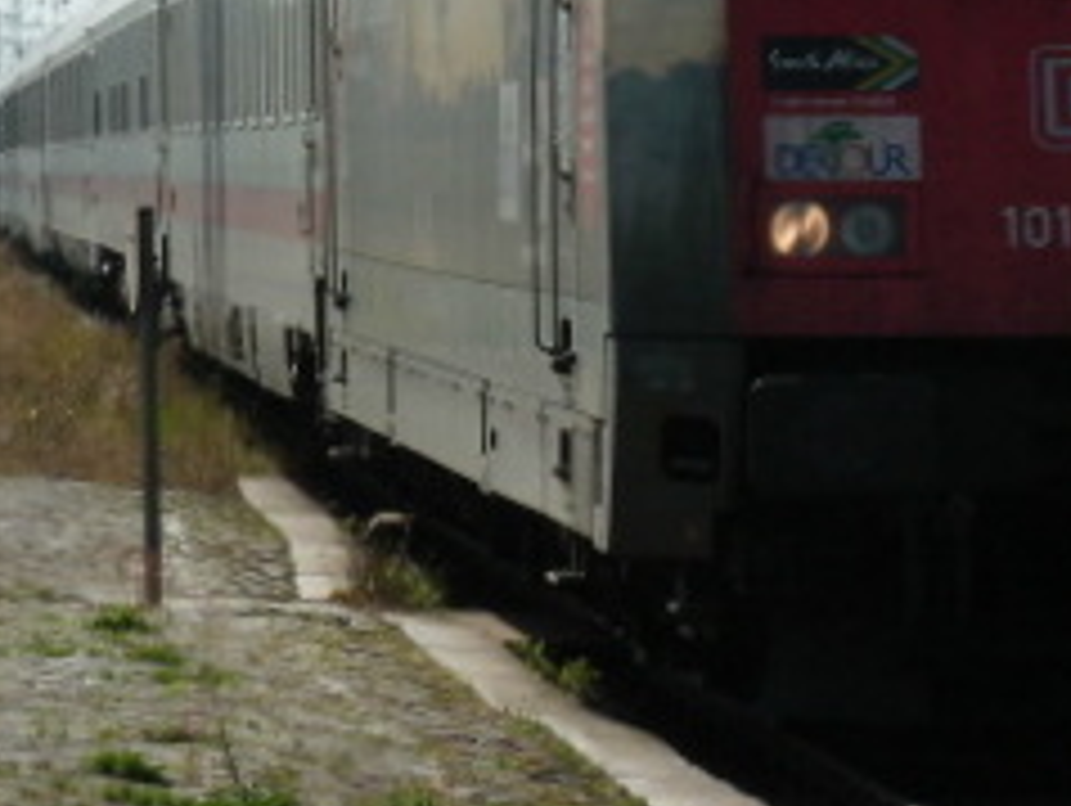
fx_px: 10065
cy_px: 158
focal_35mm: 325
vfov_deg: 4.6
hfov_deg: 6.1
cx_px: 918
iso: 100
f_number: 5.8
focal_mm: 21.6
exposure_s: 1/583
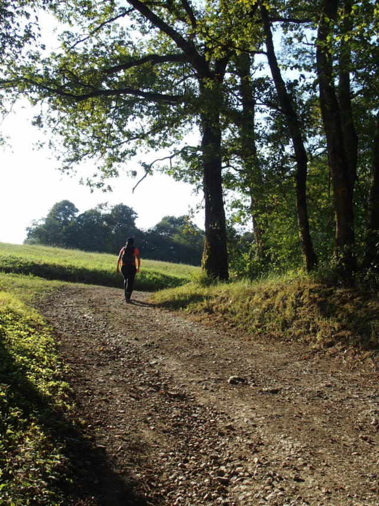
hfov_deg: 49.7
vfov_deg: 63.5
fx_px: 409
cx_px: 190
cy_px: 253
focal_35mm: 28
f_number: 4
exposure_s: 1/400
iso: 100
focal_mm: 6
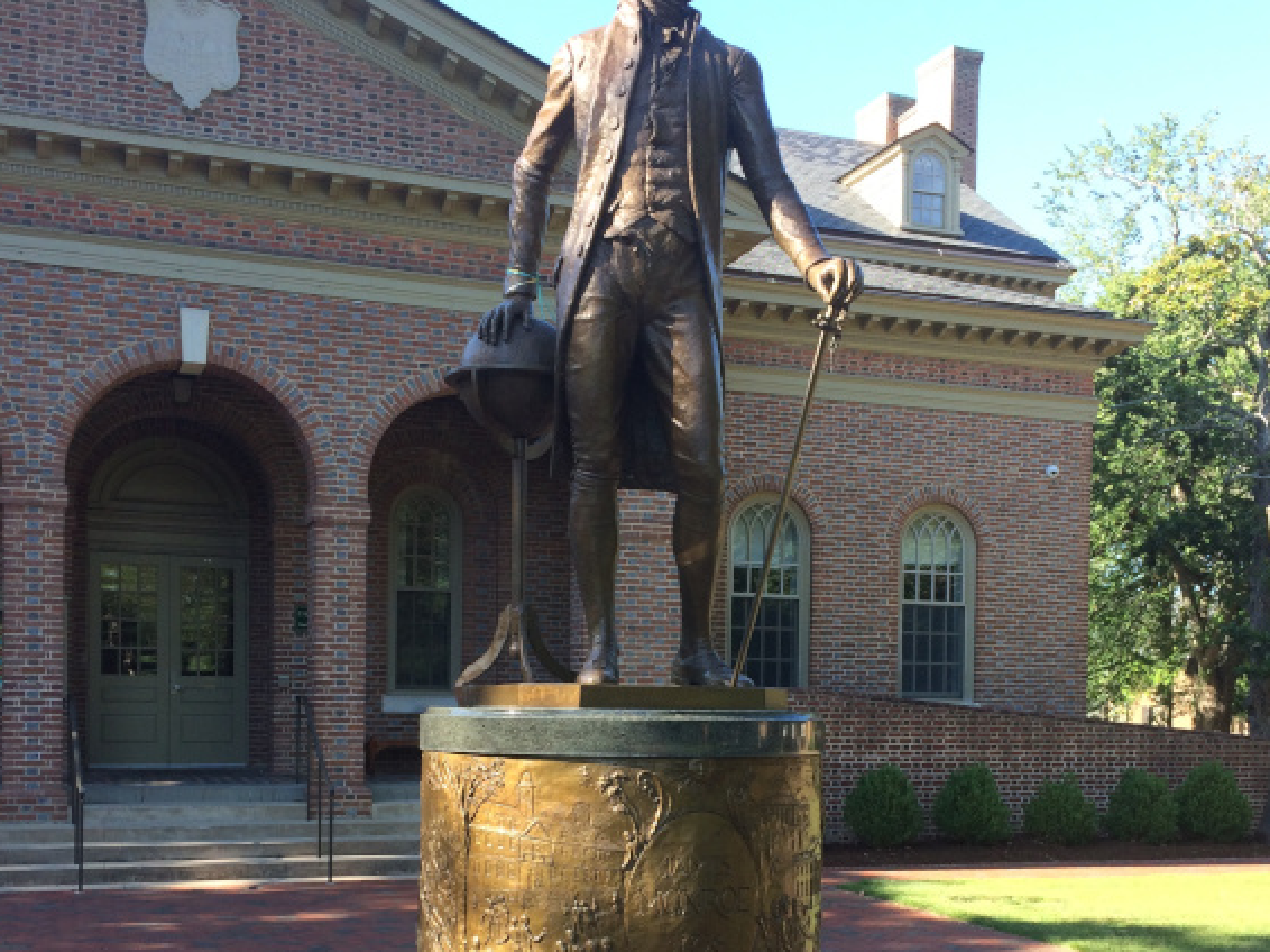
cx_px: 657
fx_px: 1504
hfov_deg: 45.8
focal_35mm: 41
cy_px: 716
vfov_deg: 34.4
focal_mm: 4.15
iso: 32
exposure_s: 1/297
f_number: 2.2
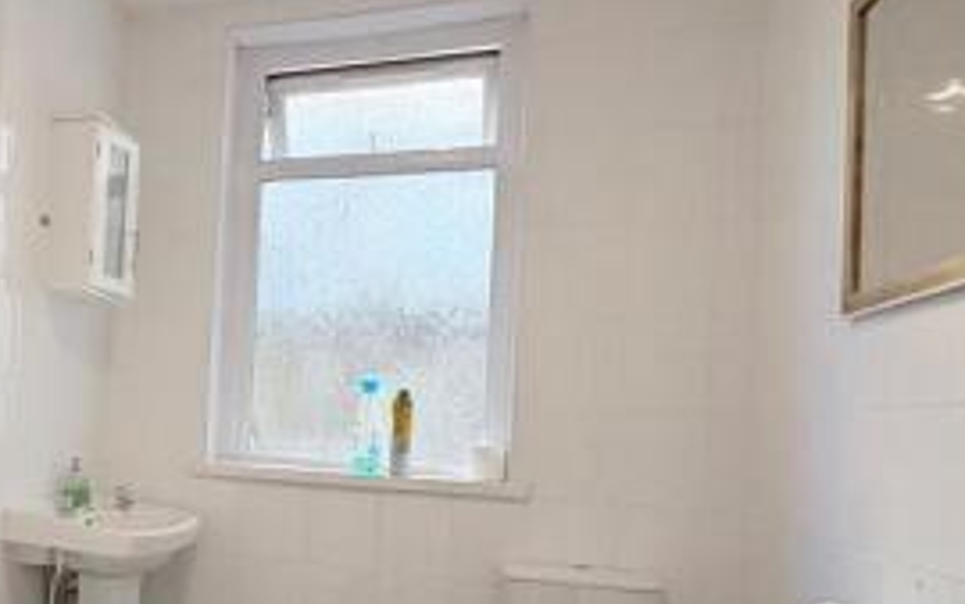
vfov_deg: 39.0
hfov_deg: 54.2
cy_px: 402
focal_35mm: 32
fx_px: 842
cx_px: 152
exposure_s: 1/111
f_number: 2.2
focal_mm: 2.22
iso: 80
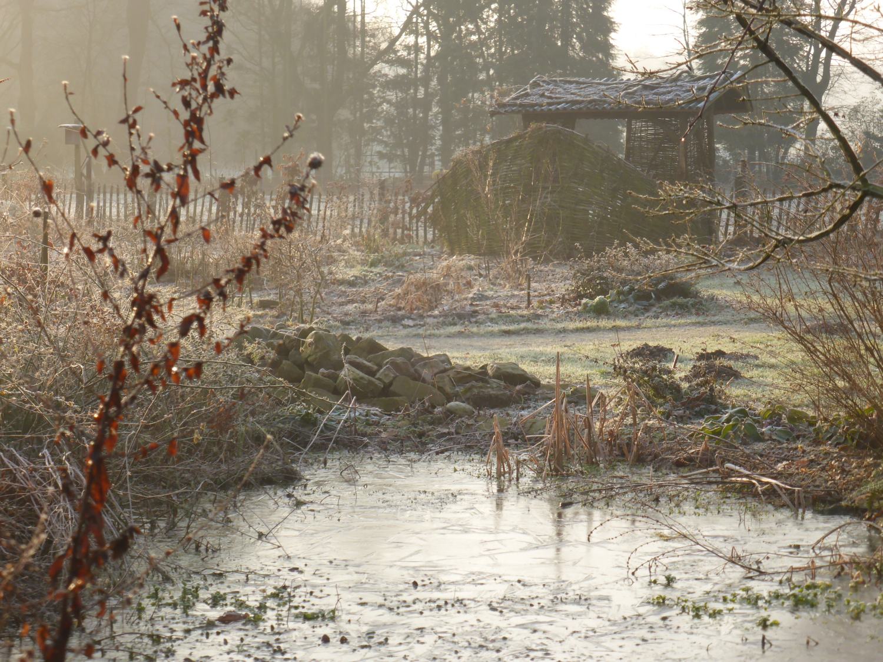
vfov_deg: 14.2
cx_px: 442
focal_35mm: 104
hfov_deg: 18.9
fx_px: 2653
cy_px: 331
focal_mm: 17.1
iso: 100
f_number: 5.3
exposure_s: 1/60
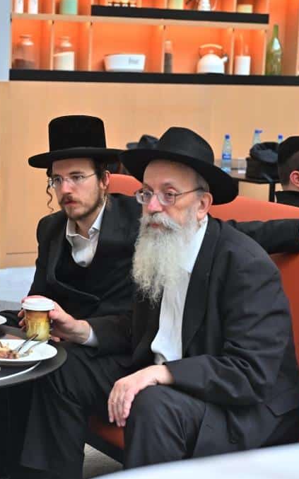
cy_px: 239
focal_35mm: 91
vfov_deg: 22.8
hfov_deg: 14.2
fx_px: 1187
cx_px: 35
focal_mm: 59
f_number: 4
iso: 800
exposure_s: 1/200
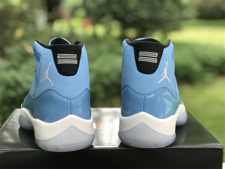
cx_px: 112
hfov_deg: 33.8
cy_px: 84
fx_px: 370
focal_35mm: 57
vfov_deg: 25.7
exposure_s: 1/50
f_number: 2.8
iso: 25
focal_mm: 6.6
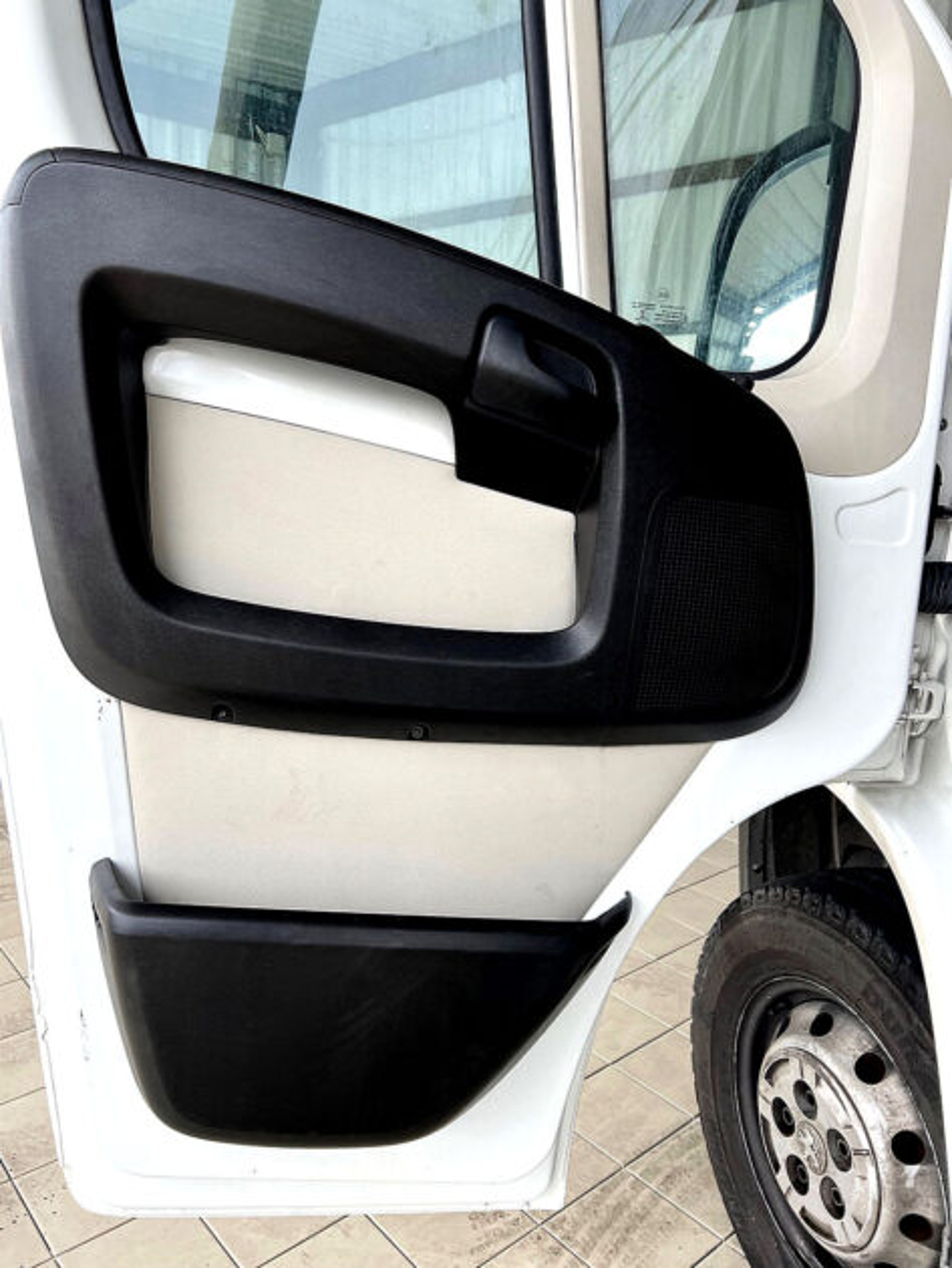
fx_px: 953
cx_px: 476
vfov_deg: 67.3
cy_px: 634
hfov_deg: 53.1
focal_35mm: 26
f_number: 1.5
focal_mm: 5.7
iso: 40
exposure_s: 1/282
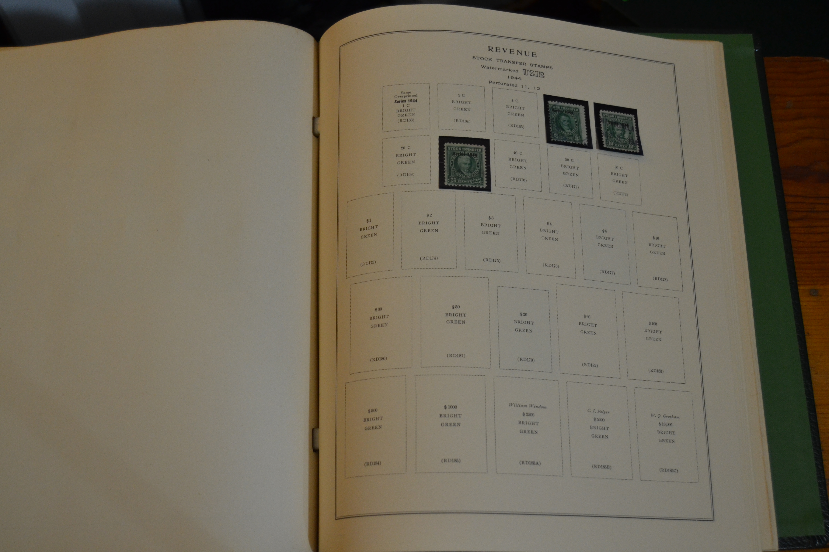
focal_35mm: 41
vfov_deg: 32.6
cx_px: 424
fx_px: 944
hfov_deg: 47.4
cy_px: 270
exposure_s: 1/60
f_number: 4
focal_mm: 26
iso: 900
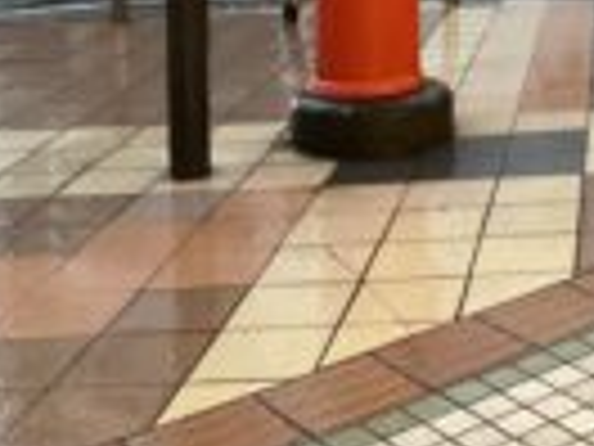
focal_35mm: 79
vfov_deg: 17.5
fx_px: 1356
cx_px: 716
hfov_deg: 22.7
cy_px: -131
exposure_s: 1/40
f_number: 1.8
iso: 250
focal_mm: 3
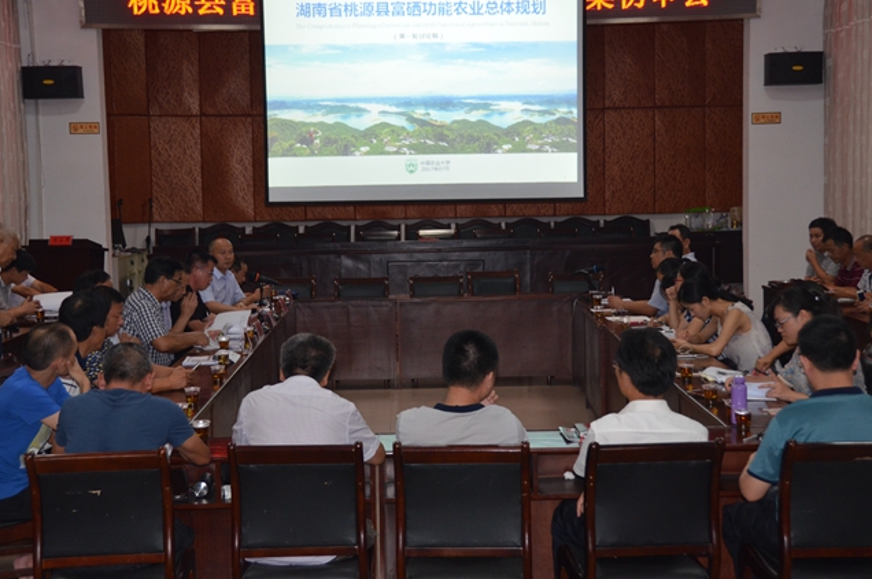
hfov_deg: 30.6
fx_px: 1596
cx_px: 454
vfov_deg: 20.5
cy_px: 274
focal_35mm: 66
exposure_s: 1/60
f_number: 4.5
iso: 800
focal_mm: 40
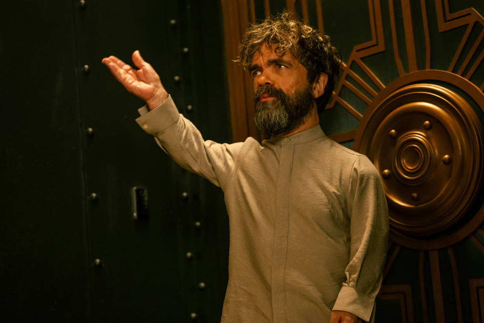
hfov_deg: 38.9
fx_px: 686
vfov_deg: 26.5
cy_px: 163
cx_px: 242
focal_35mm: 51
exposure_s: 1/125
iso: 1600
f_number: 1.8
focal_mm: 50
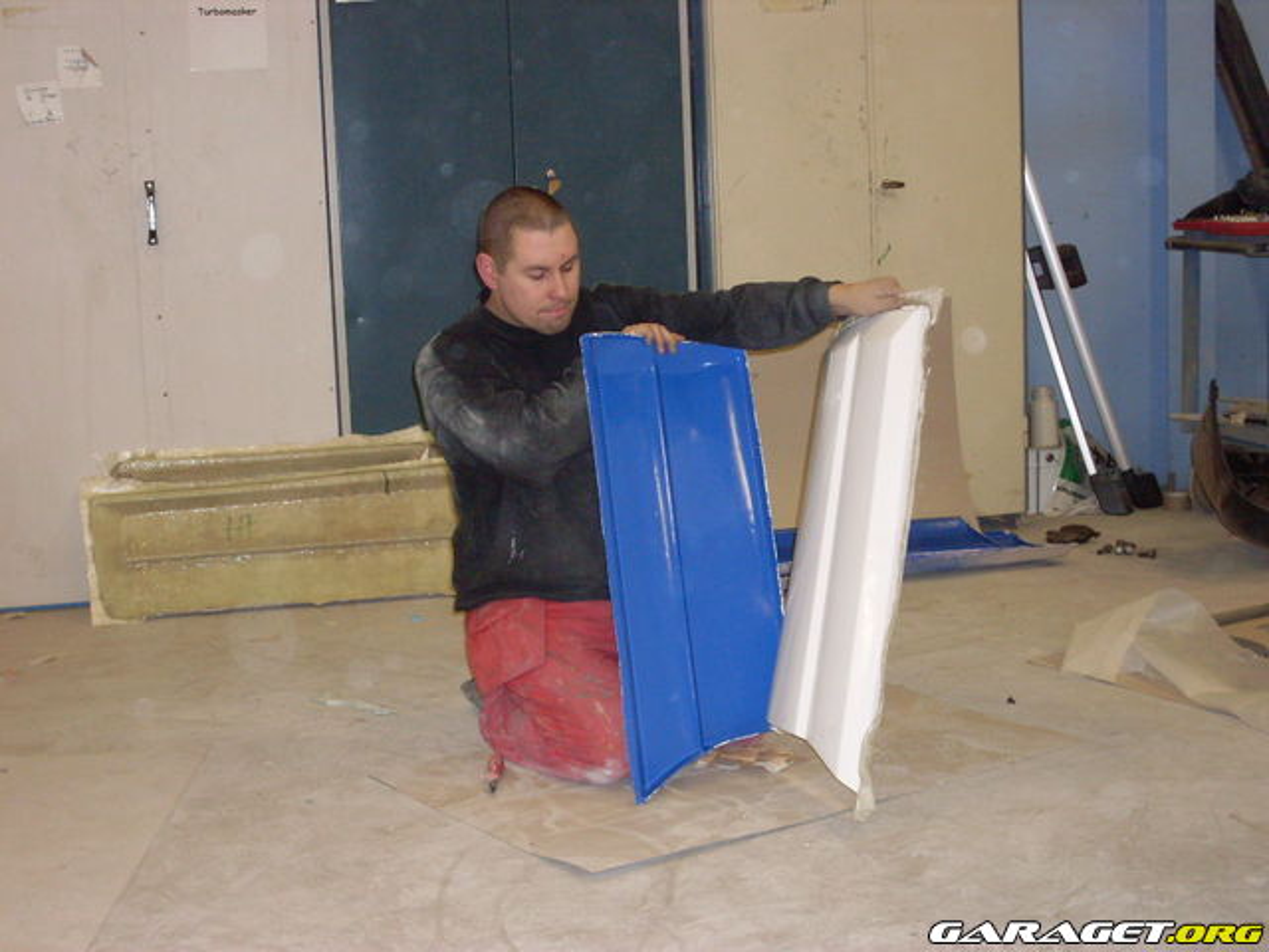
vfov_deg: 24.4
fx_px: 2200
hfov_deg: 32.2
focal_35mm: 60
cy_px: 476
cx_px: 634
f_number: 3.4
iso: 200
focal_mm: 9.9
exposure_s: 1/45
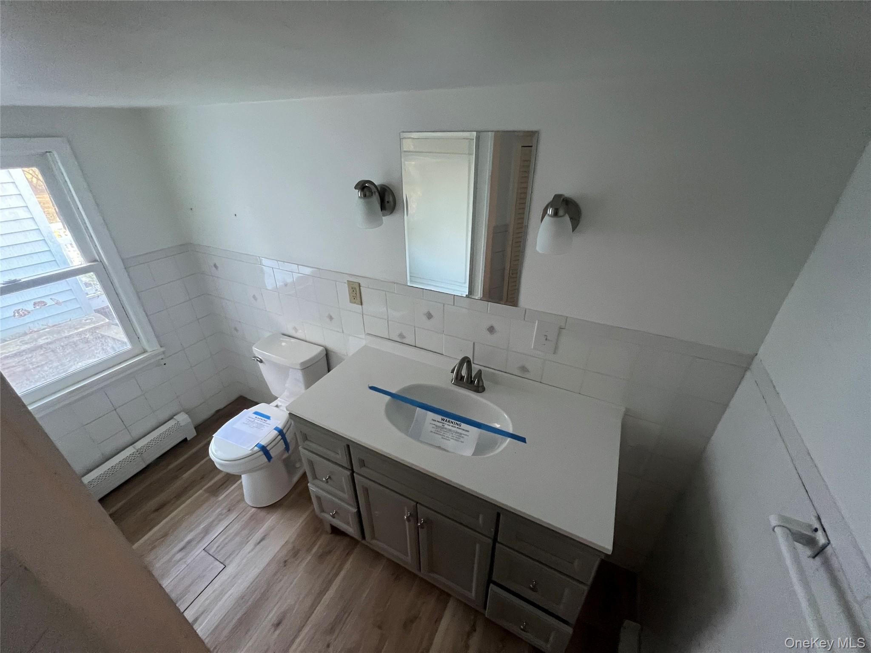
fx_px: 327
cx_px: 436
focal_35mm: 13
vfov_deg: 89.9
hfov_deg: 106.2
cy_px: 326
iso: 500
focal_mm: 1.57
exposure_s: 1/60
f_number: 1.8
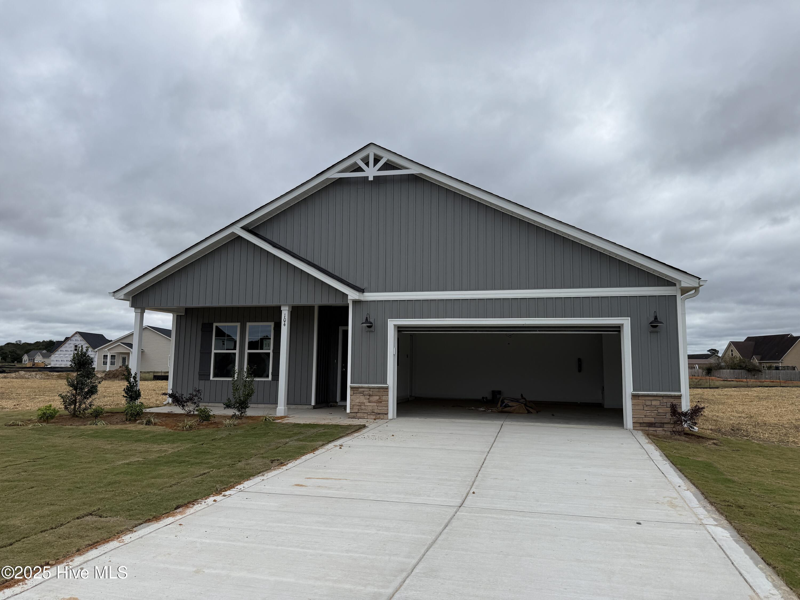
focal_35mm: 24
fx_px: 555
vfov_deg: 56.8
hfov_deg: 71.6
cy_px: 300
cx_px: 400
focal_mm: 6.76
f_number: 1.78
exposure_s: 1/4167
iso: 80
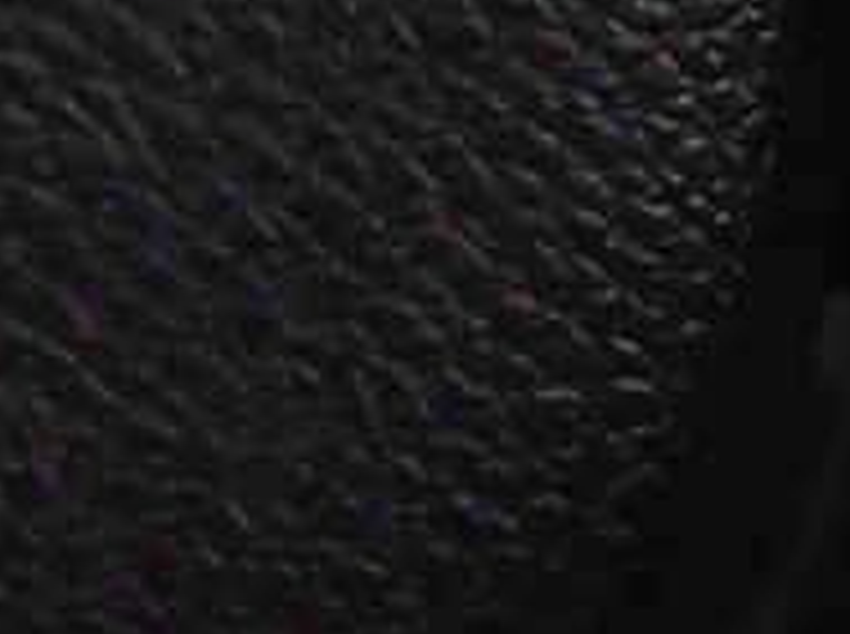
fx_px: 6375
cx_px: 1012
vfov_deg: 5.5
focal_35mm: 260
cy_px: -814
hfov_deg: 7.6
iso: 8000
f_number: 4.8
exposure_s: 1/60
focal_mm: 31.5
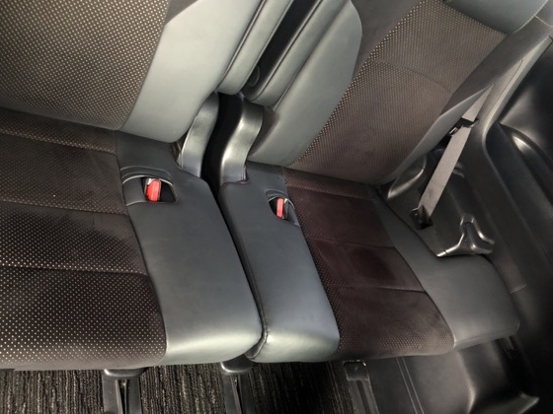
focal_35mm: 32
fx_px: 511
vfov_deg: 44.1
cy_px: 222
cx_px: 243
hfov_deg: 56.7
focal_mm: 3.99
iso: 100
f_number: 1.8
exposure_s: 1/4
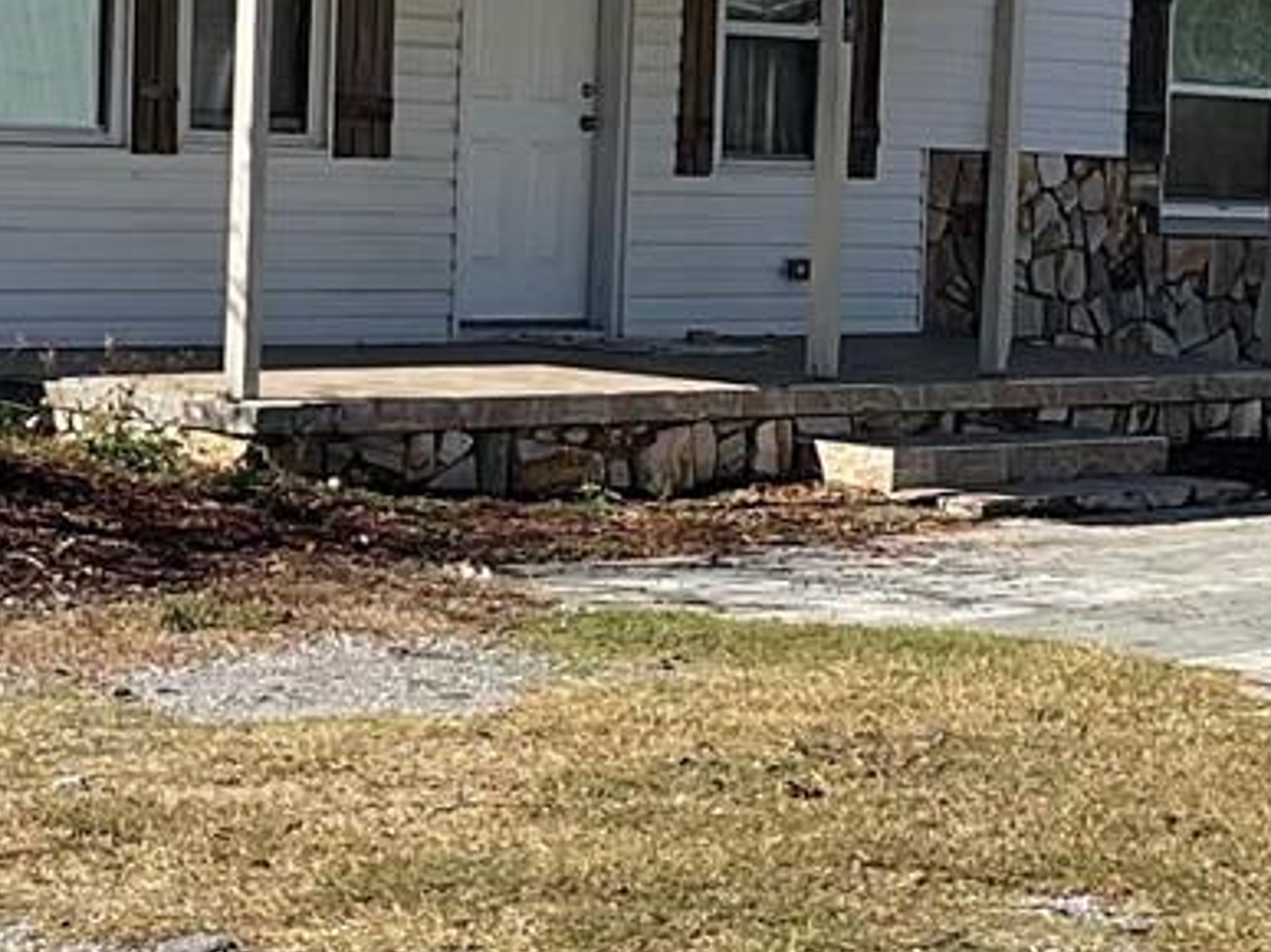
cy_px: 312
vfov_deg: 12.3
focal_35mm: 120
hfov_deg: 16.4
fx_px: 4405
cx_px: 893
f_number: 1.8
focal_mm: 3
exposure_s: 1/1848
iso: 16
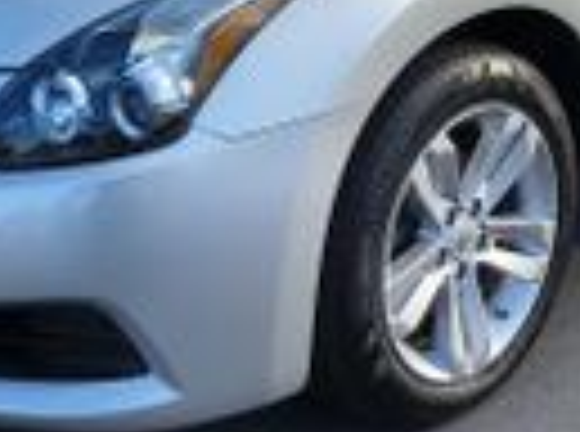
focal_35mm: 98
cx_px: 243
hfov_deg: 20.1
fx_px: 1637
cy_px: -4
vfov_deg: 14.8
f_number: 1.7
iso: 100
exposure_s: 1/697
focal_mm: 4.68
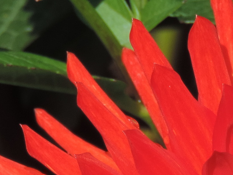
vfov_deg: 2.4
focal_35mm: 605
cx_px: 121
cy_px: 313
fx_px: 4071
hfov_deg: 3.3
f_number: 4.4
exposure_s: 1/640
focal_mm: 25.8
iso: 80
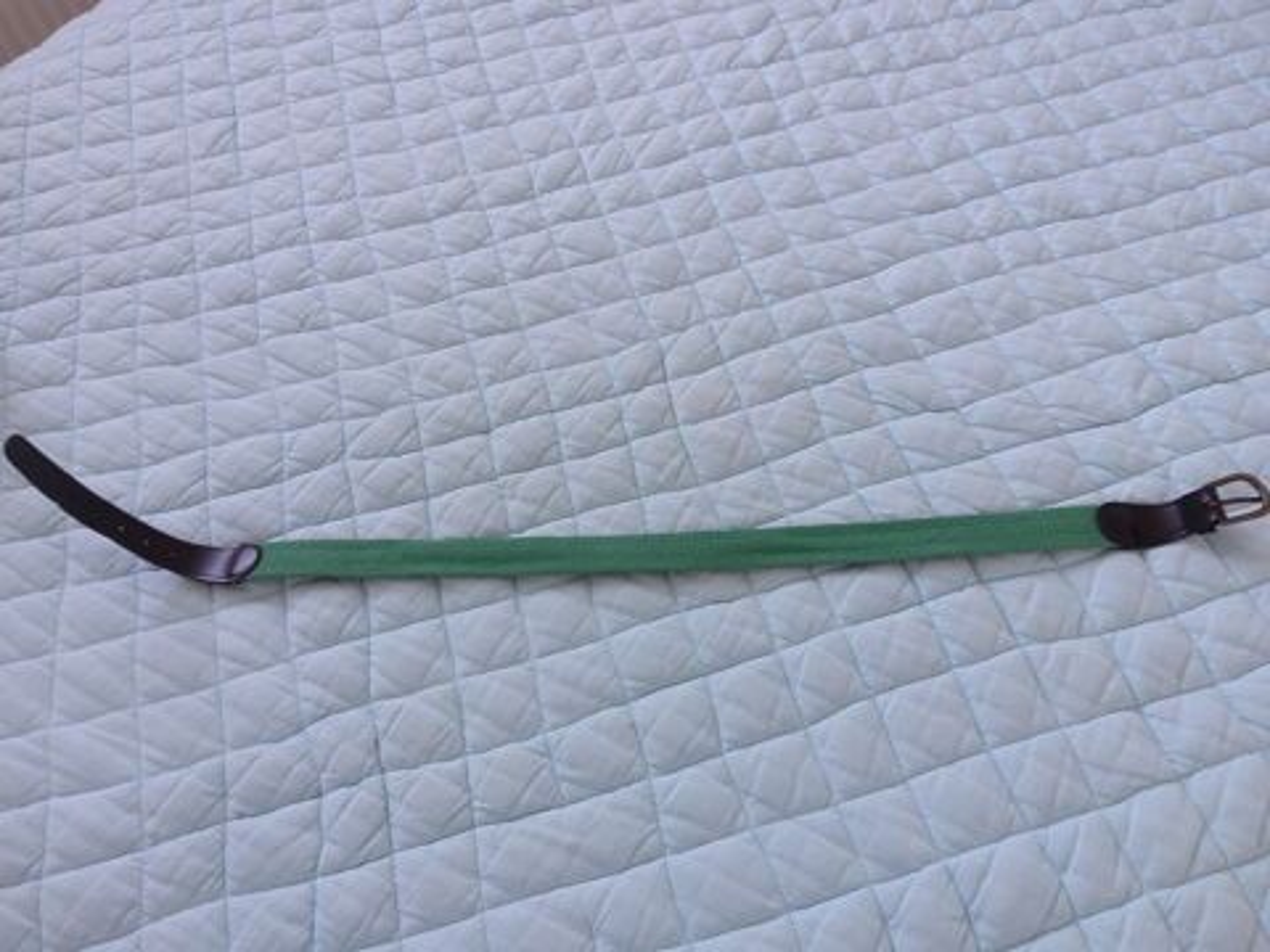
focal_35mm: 26
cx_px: 635
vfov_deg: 53.1
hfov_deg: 67.3
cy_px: 476
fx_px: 954
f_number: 2
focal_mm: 3.08
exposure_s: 1/50
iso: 50
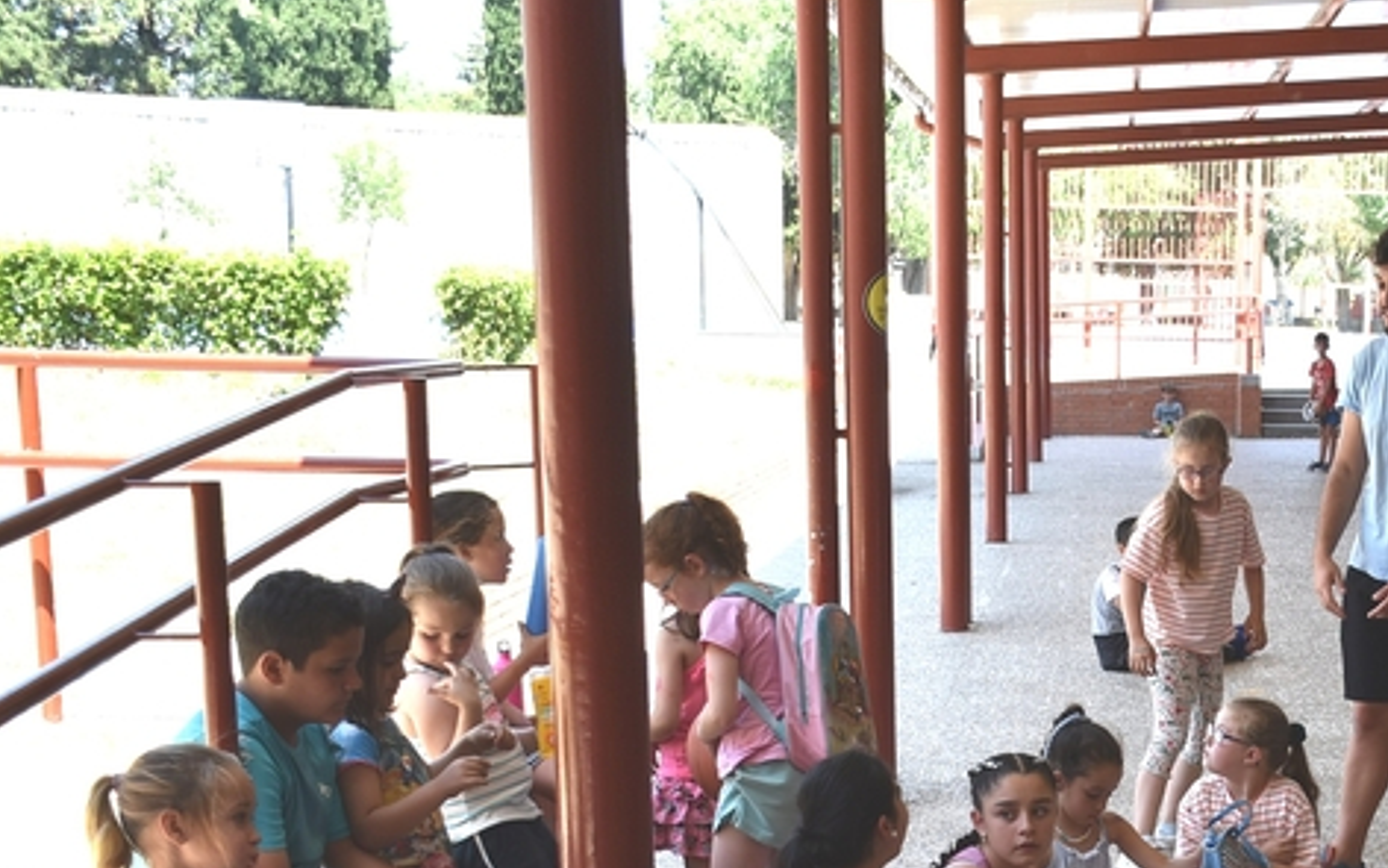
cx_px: 1297
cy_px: 856
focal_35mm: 70
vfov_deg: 18.2
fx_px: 2648
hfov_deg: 28.1
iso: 100
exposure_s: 1/160
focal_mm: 24
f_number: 3.8
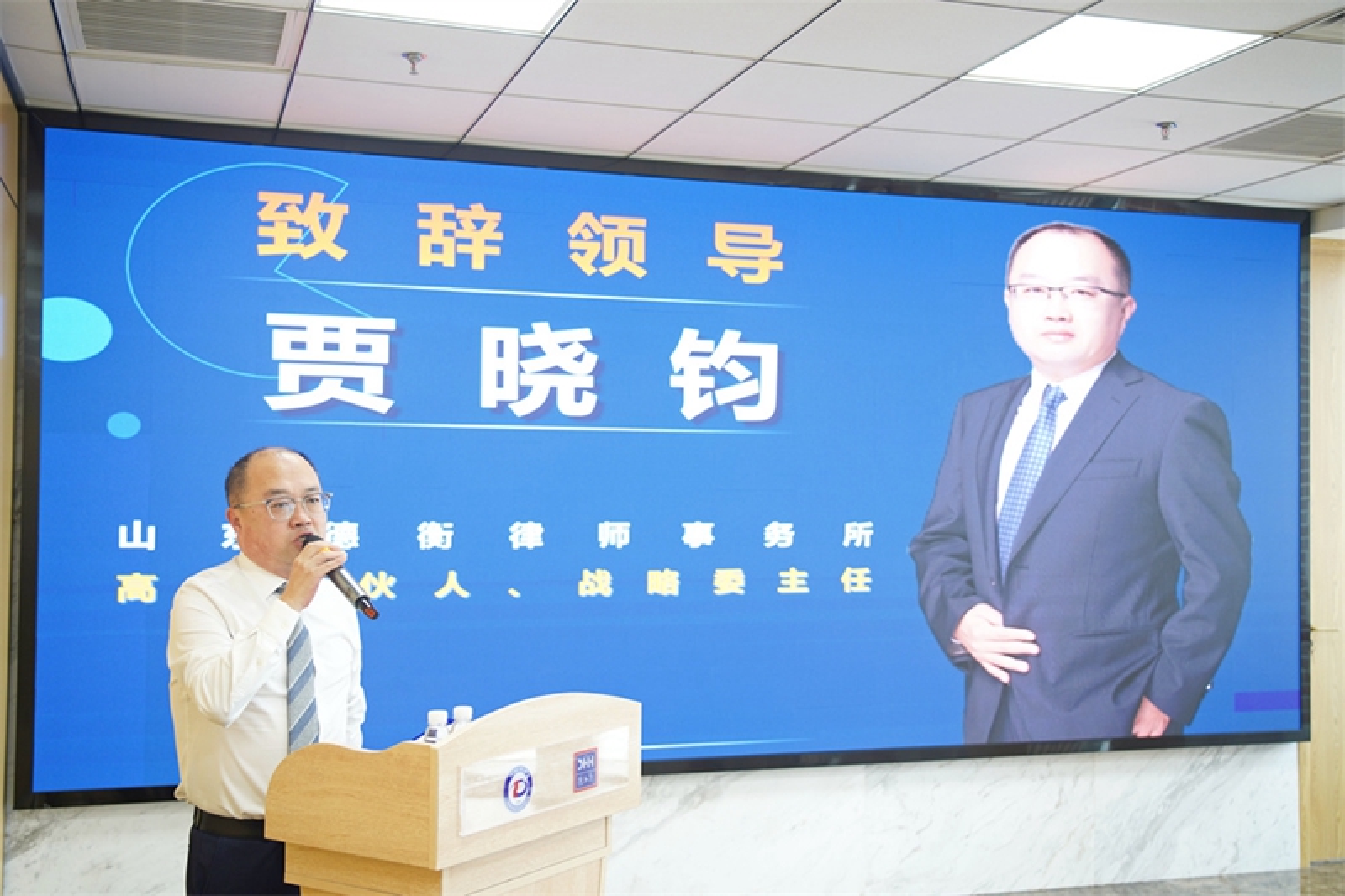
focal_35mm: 37
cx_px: 672
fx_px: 1382
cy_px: 448
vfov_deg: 35.9
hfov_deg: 51.9
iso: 320
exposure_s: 1/40
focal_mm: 37
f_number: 4
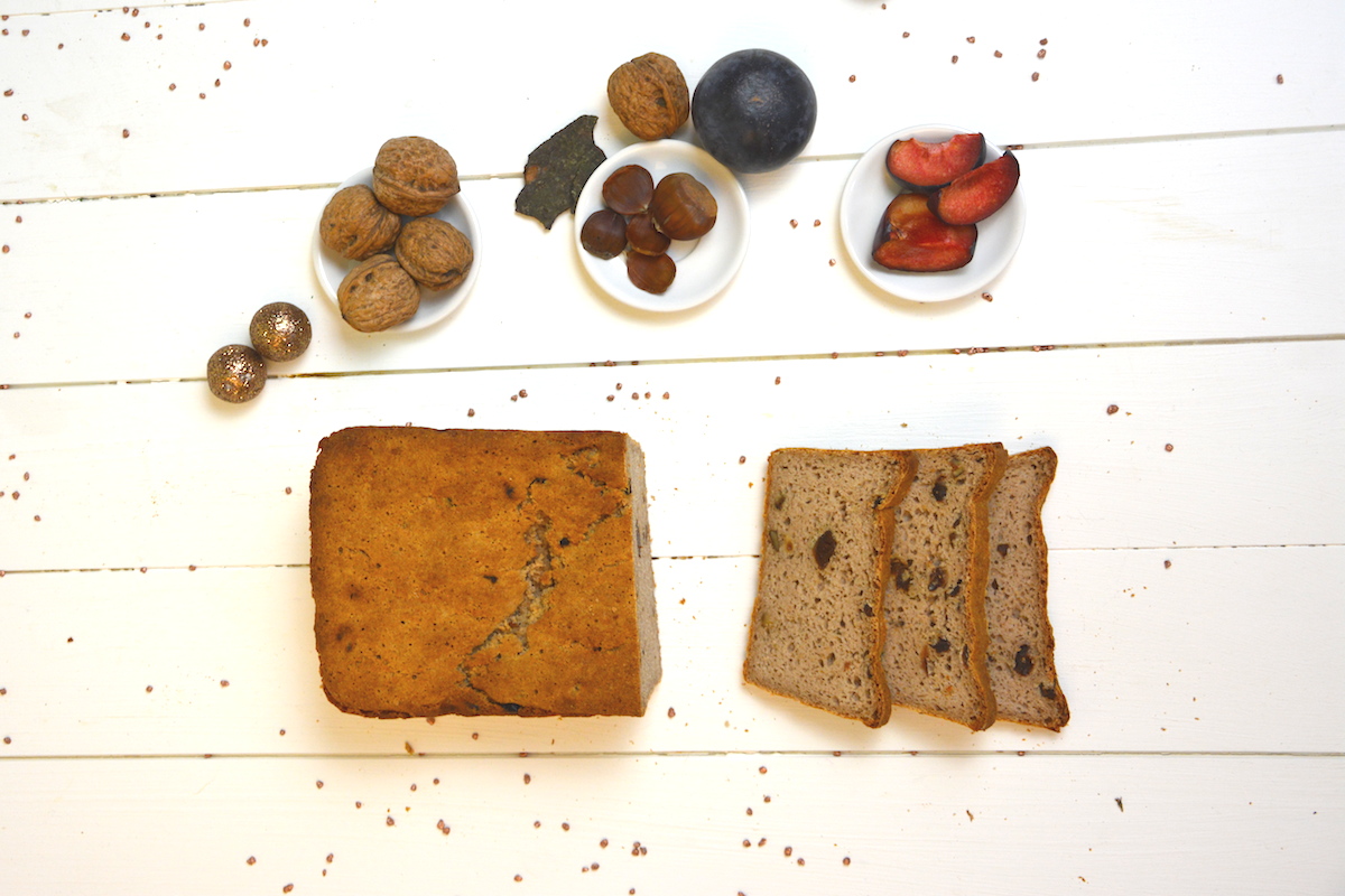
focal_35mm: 42
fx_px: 1569
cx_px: 672
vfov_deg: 31.9
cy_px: 448
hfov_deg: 46.4
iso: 400
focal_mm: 28
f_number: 4
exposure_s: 1/60
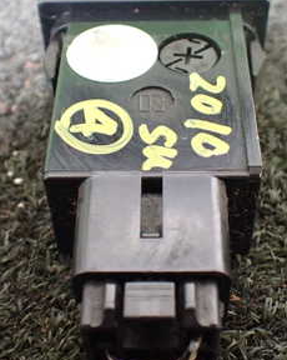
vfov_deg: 31.0
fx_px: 648
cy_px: 169
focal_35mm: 61
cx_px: 145
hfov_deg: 25.0
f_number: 2.3
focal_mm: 5.4
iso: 800
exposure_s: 1/40
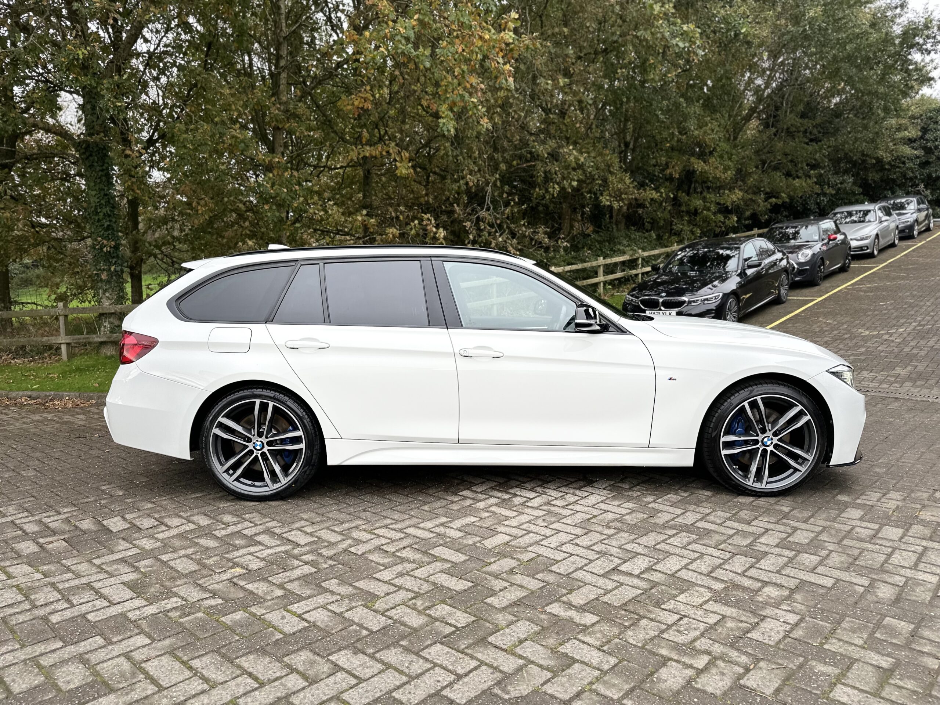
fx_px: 652
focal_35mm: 24
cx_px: 470
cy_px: 352
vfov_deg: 56.8
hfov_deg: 71.6
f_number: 1.78
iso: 80
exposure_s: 1/259
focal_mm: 6.86
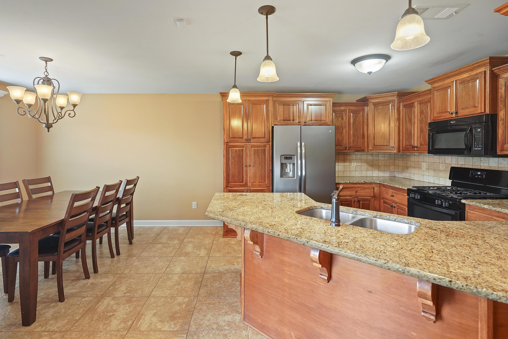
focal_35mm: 17
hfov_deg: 93.2
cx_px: 243
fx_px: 240
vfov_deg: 70.5
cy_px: 169
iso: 1250
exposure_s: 1/30
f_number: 4
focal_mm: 16
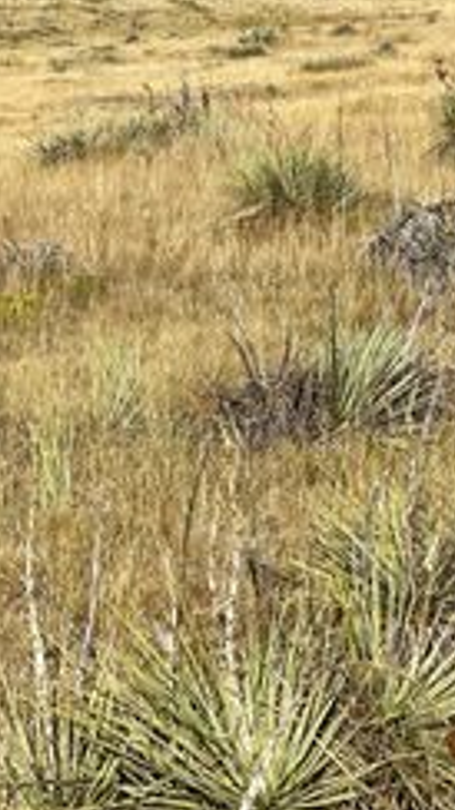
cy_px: 330
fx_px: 2491
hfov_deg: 10.4
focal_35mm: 116
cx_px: 372
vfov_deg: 18.5
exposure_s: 1/2398
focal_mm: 6
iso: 25
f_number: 2
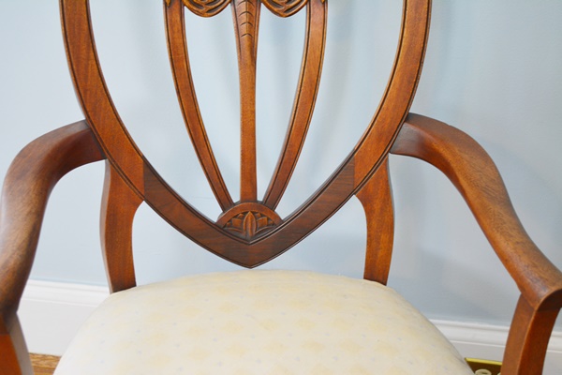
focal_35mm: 57
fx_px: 890
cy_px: 188
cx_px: 281
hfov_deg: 35.1
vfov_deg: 23.8
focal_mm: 38
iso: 800
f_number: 5
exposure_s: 1/40
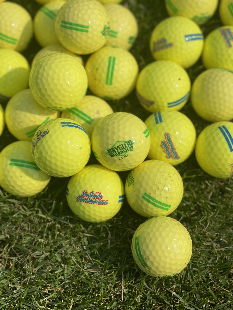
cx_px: 116
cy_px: 155
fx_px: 574
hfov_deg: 22.9
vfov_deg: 30.3
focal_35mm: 64
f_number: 2.2
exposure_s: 1/2732
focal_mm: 7.5
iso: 20
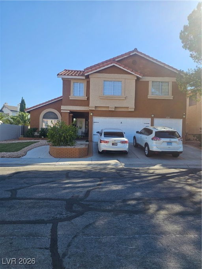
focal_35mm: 23
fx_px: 179
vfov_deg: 73.9
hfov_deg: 58.9
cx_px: 101
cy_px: 134
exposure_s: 1/424
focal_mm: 6.3
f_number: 1.7
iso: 10
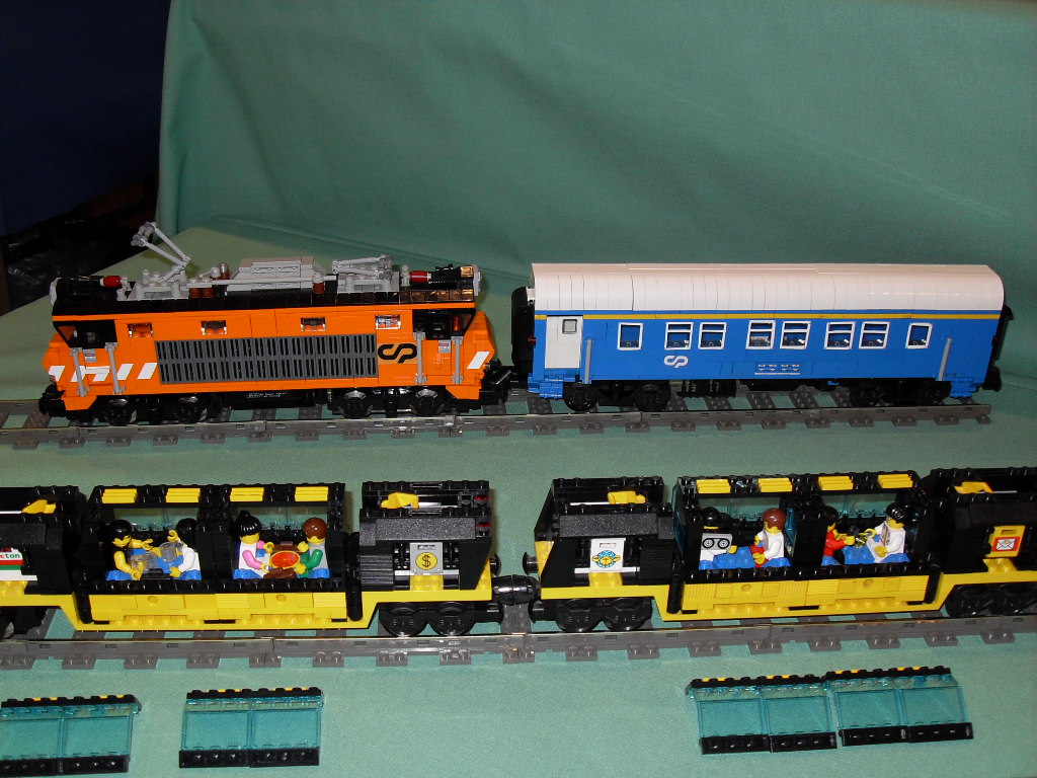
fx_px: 1108
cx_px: 518
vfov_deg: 38.7
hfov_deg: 50.1
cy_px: 389
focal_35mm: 37
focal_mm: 6.3
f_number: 2.8
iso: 100
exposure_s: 1/45
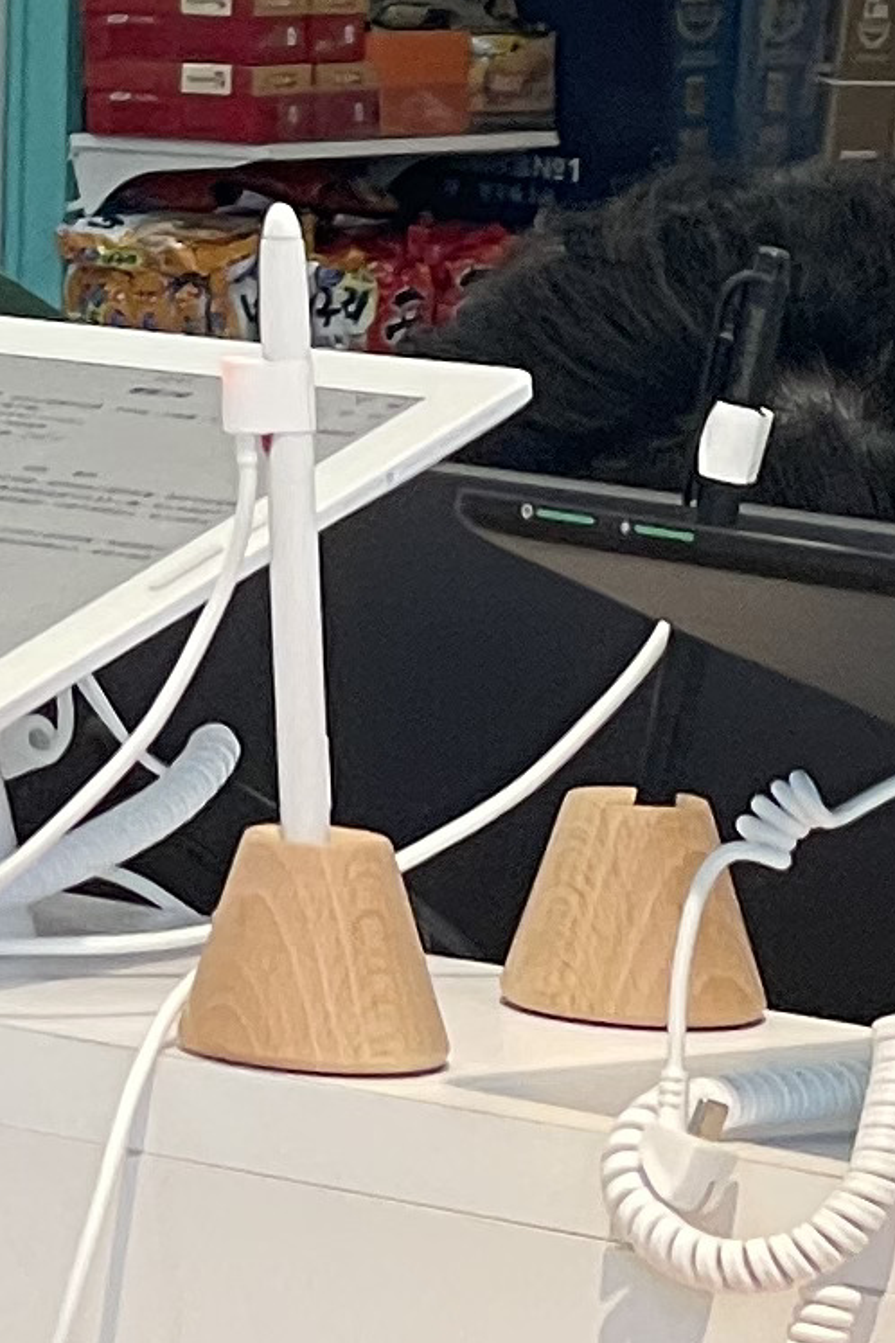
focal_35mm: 292
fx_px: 10888
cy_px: -852
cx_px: -1438
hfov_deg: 4.6
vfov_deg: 6.9
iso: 64
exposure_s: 1/120
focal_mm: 6
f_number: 2
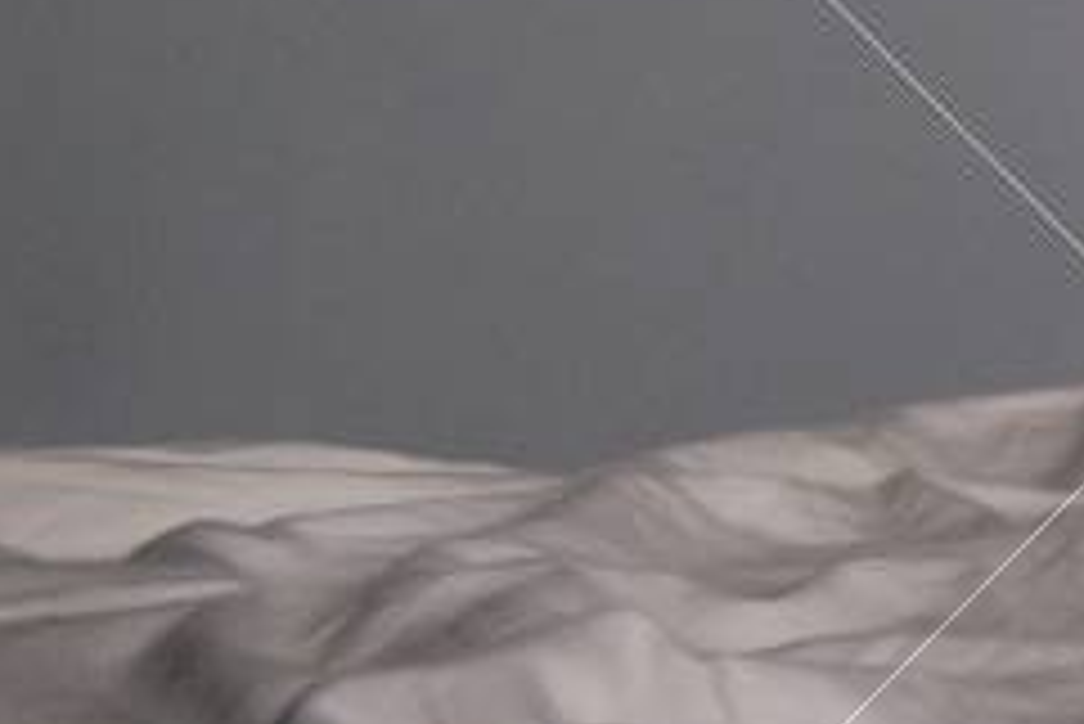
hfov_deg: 9.2
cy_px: -641
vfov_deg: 6.9
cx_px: 2838
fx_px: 5845
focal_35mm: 194
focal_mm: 36
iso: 800
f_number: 2.8
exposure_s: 1/100
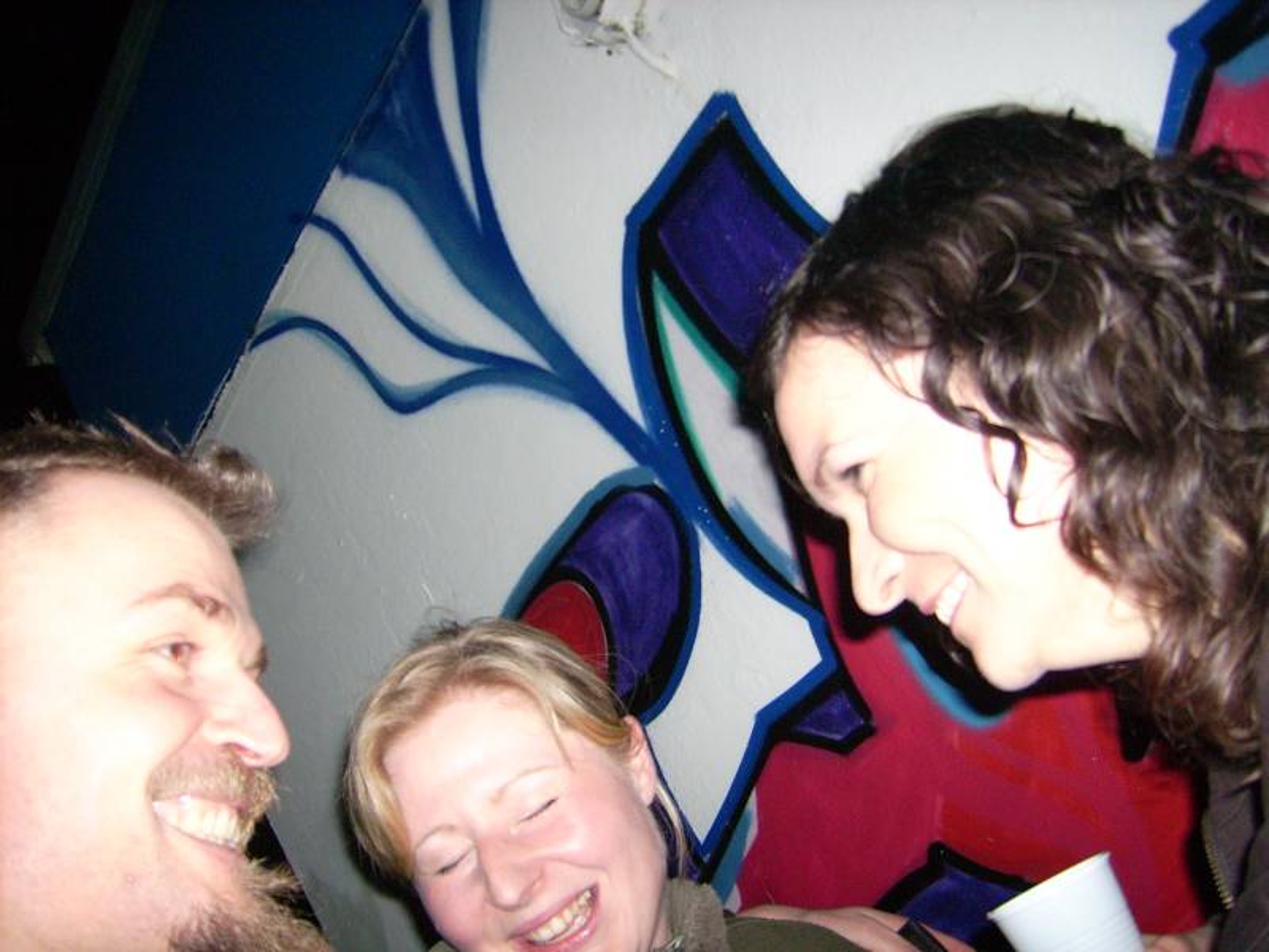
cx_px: 634
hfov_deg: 52.6
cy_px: 476
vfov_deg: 40.7
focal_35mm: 35
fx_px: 1283
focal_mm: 5.95
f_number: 2.8
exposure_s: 1/60
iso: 100
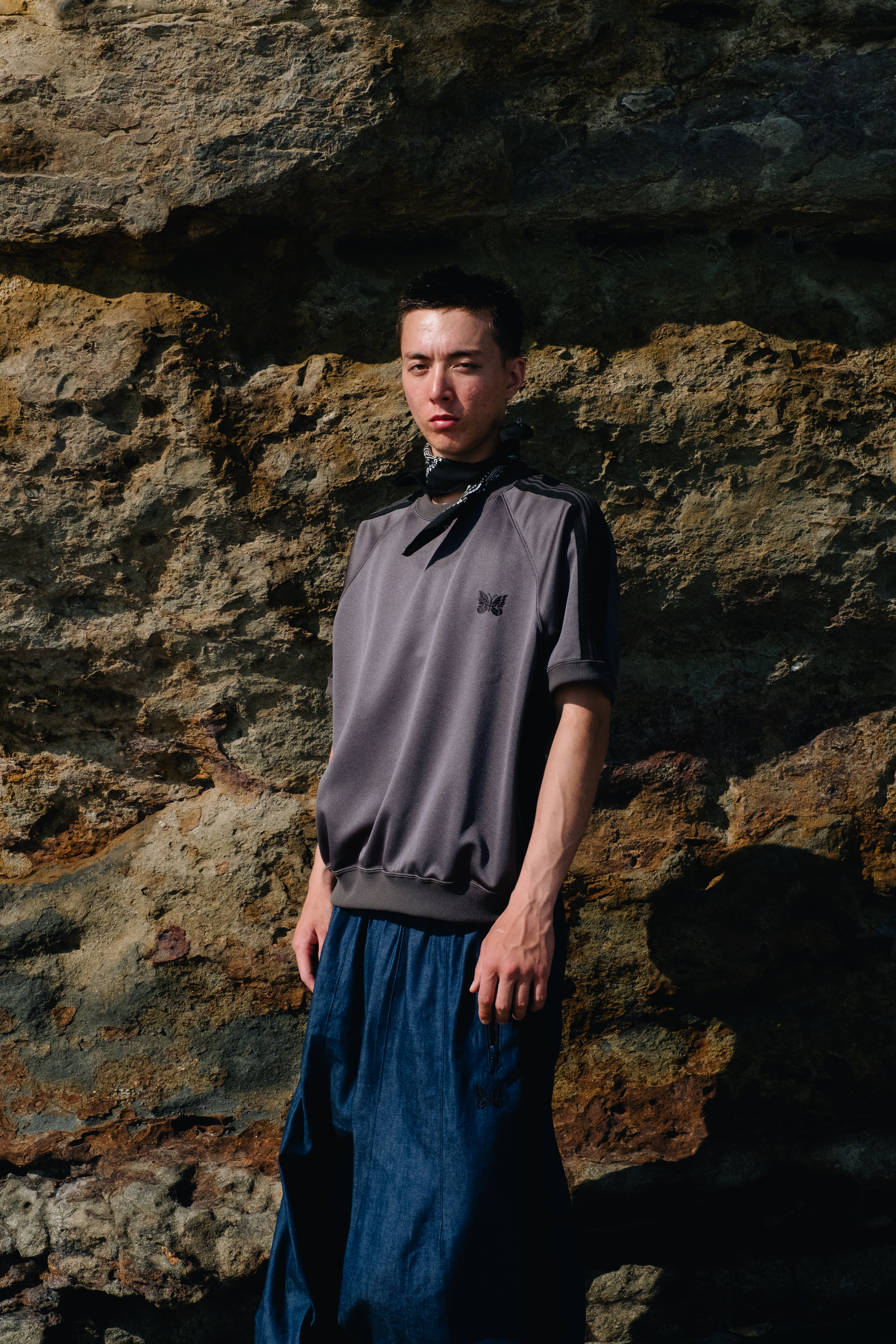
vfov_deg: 37.5
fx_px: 1979
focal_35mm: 53
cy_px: 672
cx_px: 448
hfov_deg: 25.5
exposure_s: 1/2000
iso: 800
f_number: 8
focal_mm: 35
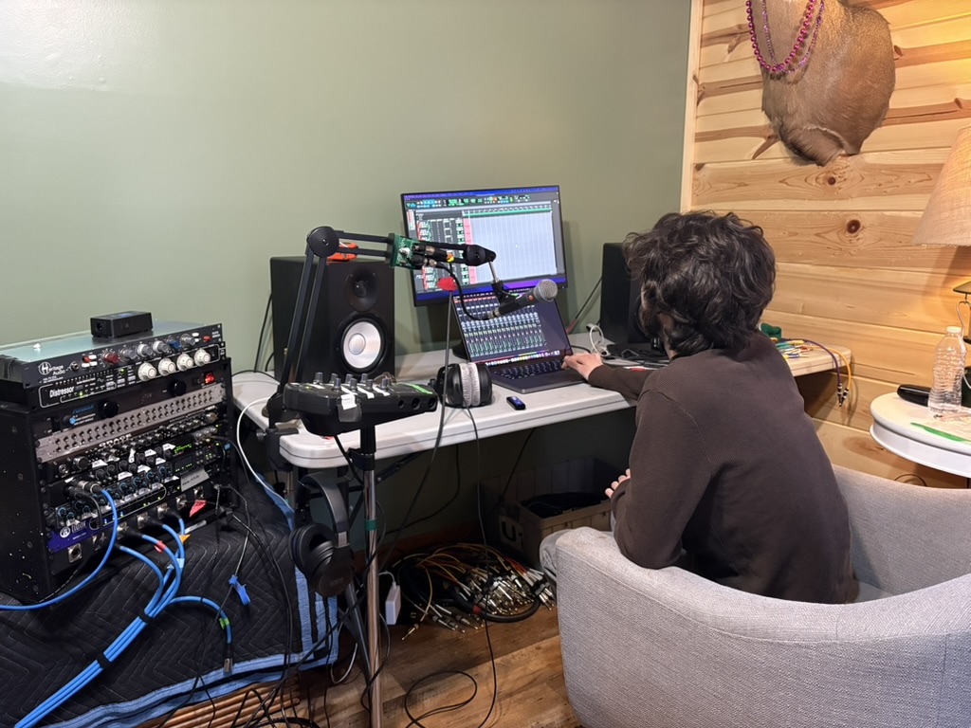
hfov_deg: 67.3
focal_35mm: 26
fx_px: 729
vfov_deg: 53.1
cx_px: 486
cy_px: 364
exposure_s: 1/40
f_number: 1.6
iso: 640
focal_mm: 5.96
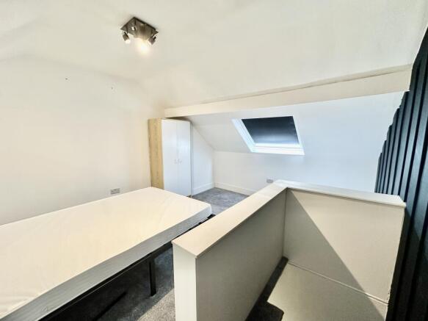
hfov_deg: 102.1
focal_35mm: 14
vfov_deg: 85.7
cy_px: 160
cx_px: 214
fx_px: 173
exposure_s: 1/50
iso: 160
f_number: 2.2
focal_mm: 2.22
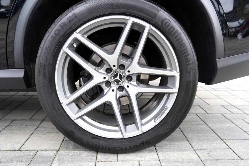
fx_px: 208
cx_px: 124
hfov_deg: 61.9
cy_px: 83
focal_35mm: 30
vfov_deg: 43.6
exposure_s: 1/60
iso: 100
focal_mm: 30
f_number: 4
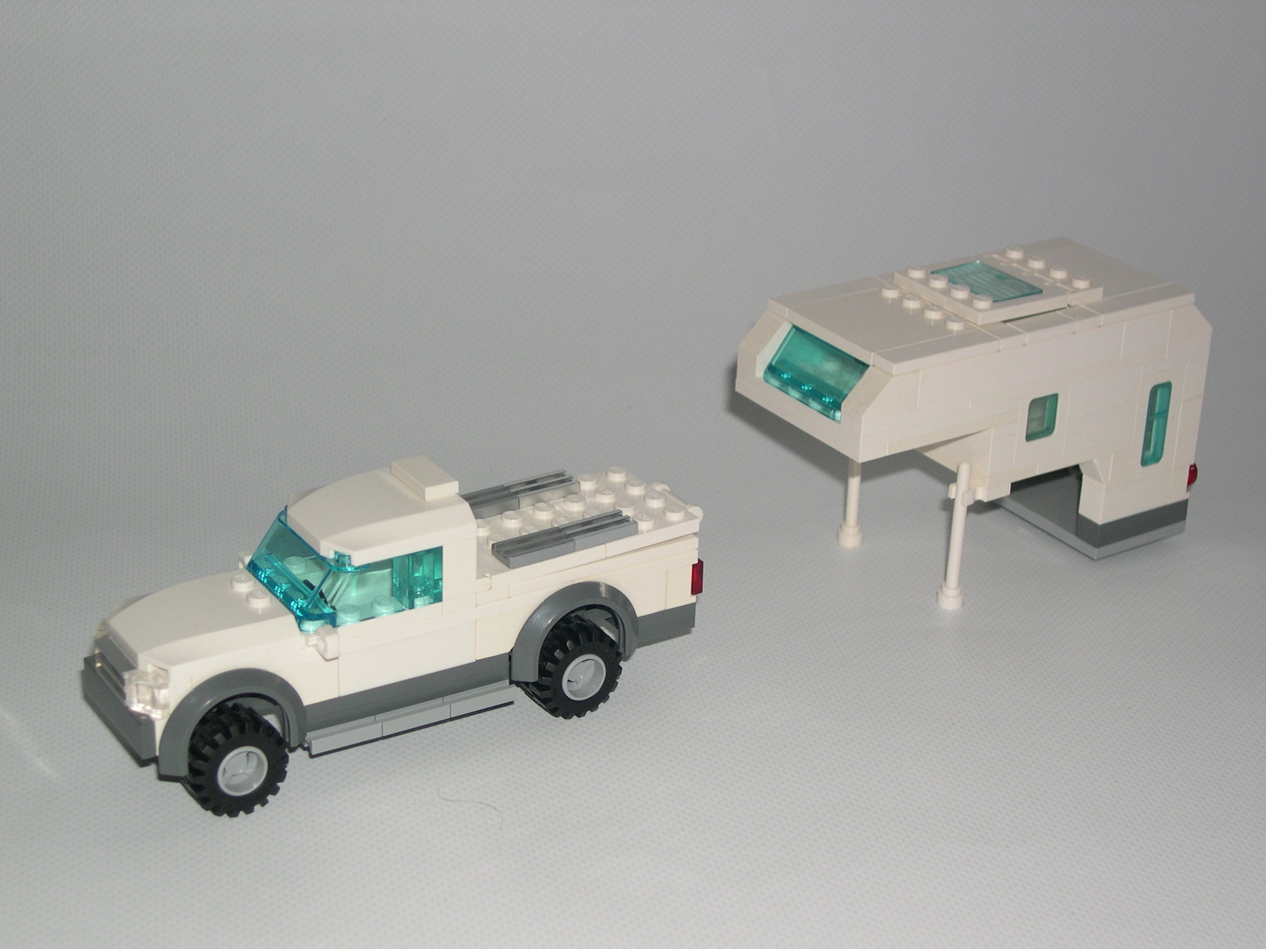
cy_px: 474
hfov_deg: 31.2
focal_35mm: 62
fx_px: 2268
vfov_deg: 23.7
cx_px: 633
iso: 100
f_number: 3.5
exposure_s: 1/60
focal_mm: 13.2
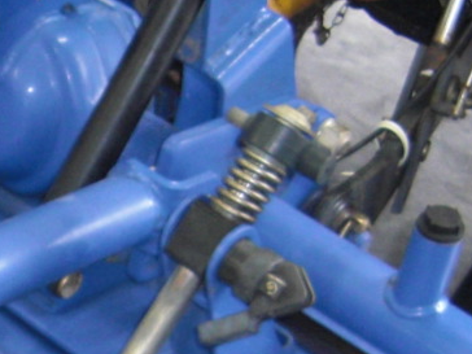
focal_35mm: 123
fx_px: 1677
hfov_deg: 15.3
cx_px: -132
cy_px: 473
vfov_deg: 11.7
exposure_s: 1/60
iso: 200
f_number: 2.6
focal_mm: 4.9
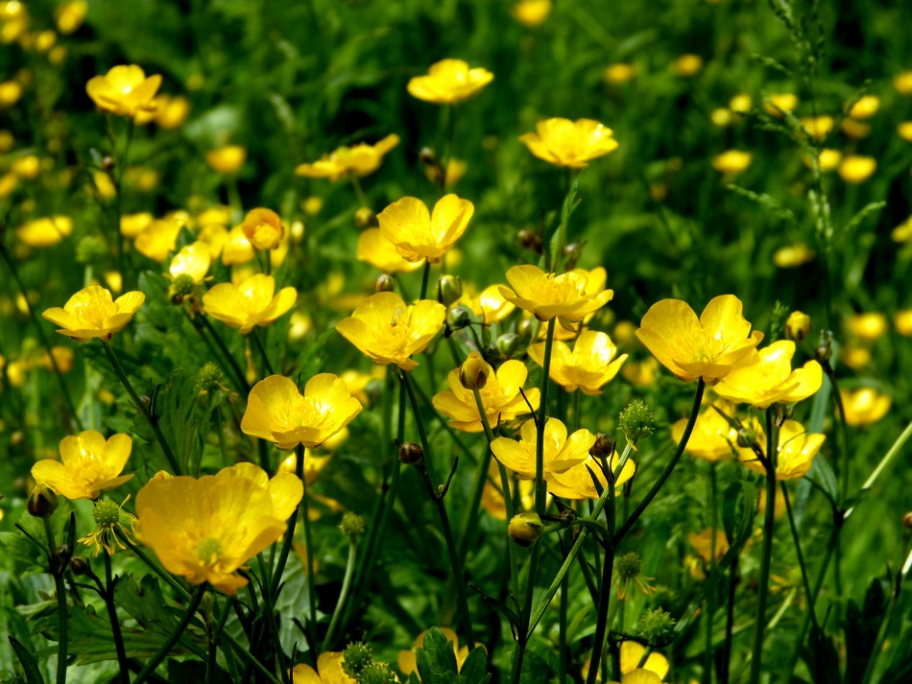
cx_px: 456
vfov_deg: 14.9
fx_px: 2609
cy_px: 342
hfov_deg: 19.8
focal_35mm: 99
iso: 100
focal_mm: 17.9
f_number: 4
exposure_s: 1/1000
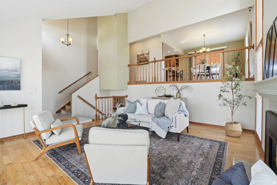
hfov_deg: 96.7
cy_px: 92
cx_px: 138
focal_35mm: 16
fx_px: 123
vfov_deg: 73.8
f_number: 9
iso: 250
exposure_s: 1/320
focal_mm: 16
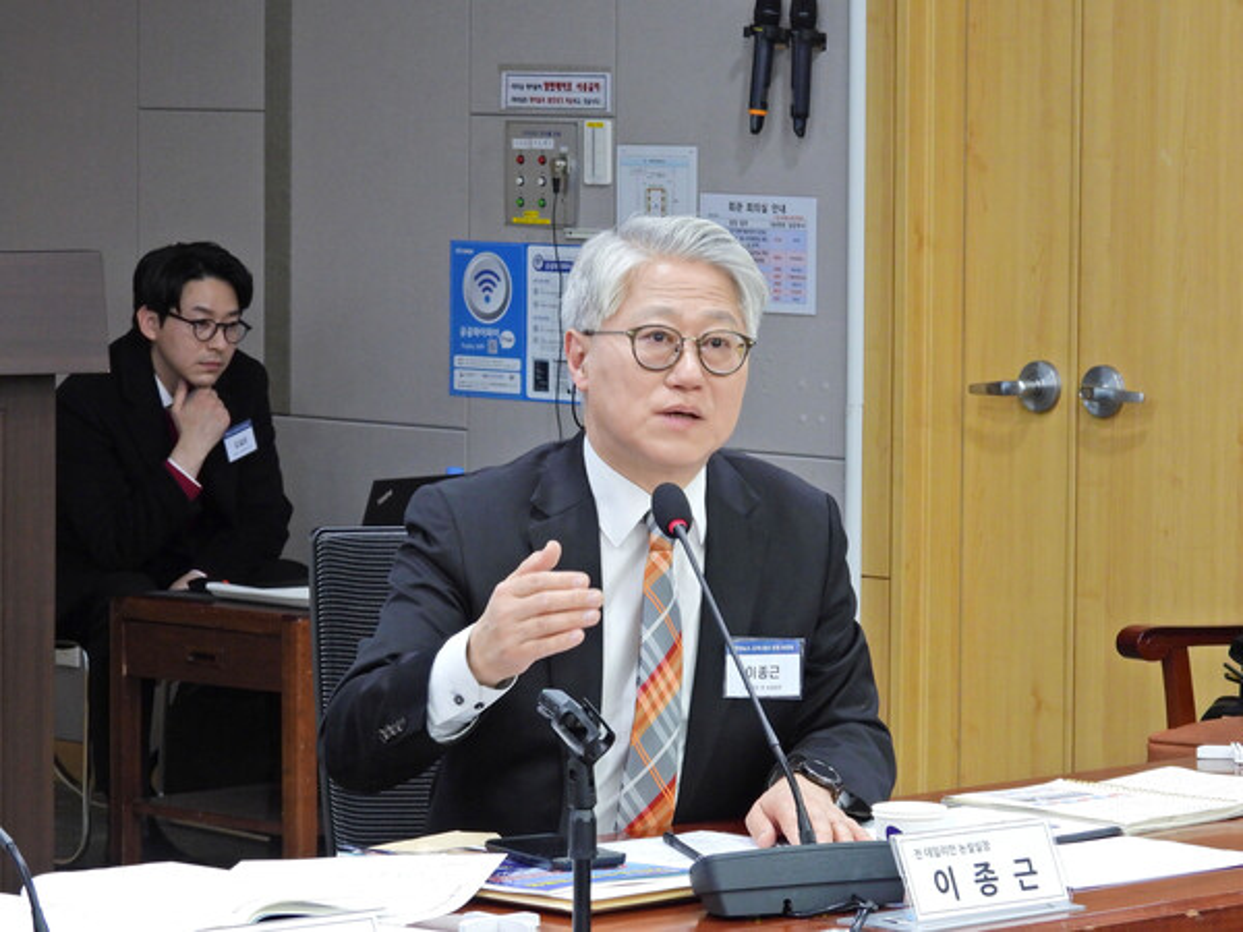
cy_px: 466
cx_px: 622
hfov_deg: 13.2
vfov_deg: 9.9
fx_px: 5386
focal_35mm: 150
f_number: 5
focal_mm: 26.8
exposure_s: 1/40
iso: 400
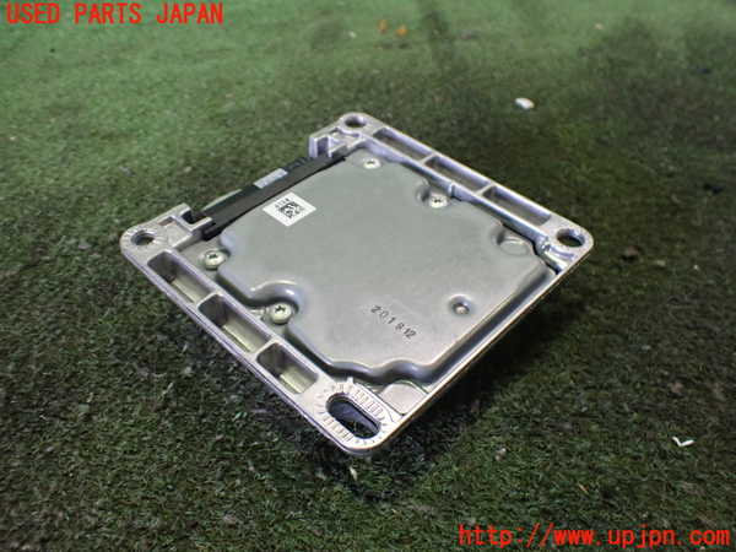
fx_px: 638
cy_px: 276
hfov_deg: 60.0
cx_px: 368
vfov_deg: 46.8
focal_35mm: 30
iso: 800
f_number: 2.3
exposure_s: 1/80
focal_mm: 5.4
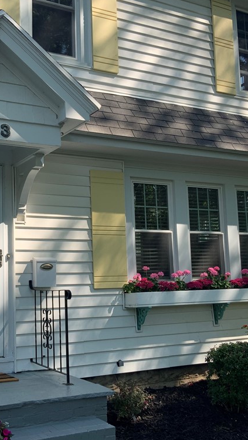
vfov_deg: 47.4
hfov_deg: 27.4
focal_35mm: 43
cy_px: 217
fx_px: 503
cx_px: 69
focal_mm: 3
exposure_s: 1/568
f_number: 1.8
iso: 16
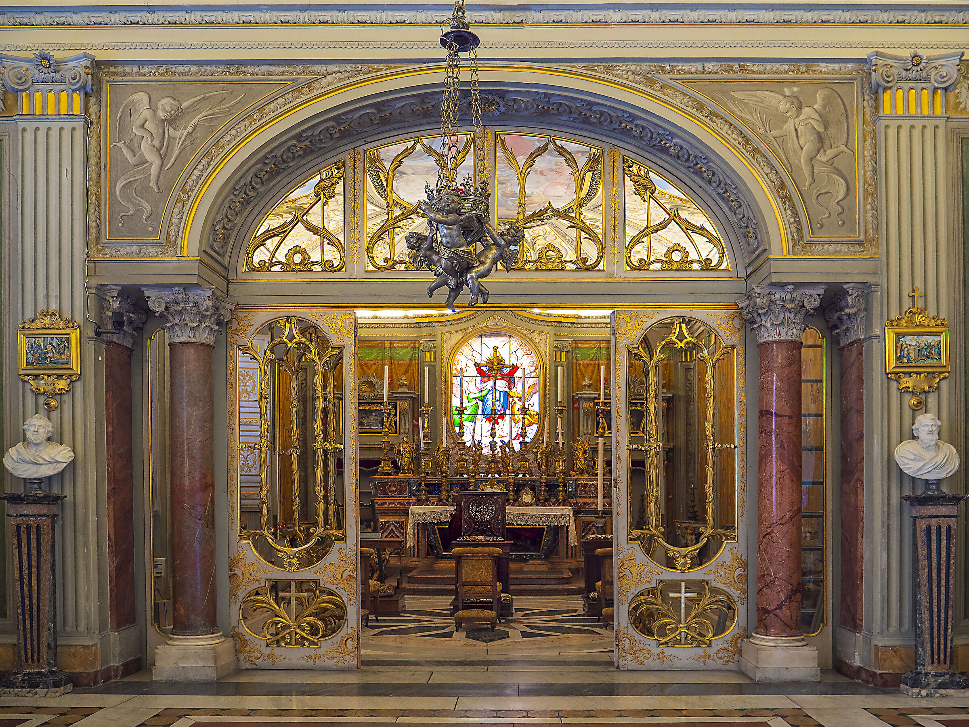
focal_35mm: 24
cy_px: 364
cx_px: 484
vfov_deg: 56.8
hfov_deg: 71.6
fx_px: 672
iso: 200
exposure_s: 1/6
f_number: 2.8
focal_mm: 12
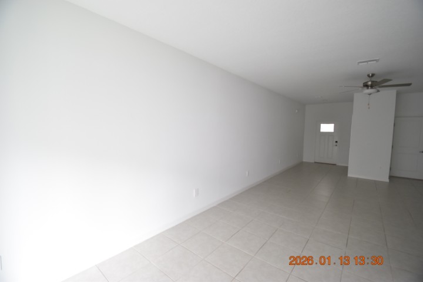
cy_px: 141
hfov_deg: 100.4
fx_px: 176
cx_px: 212
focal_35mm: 15
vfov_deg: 77.3
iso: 800
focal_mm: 10
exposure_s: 1/45
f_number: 3.5
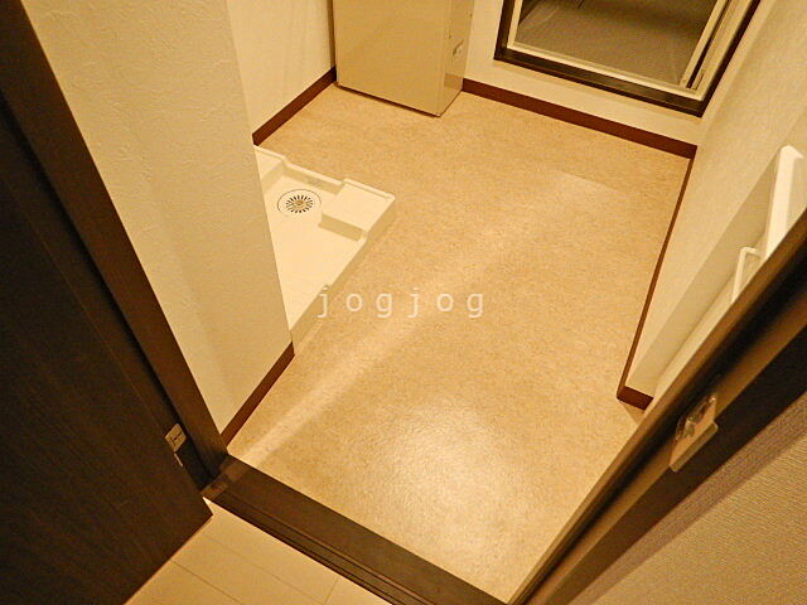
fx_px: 560
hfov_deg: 71.6
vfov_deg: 56.8
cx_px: 404
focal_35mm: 24
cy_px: 302
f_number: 2.8
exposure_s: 1/6
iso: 200
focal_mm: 4.3
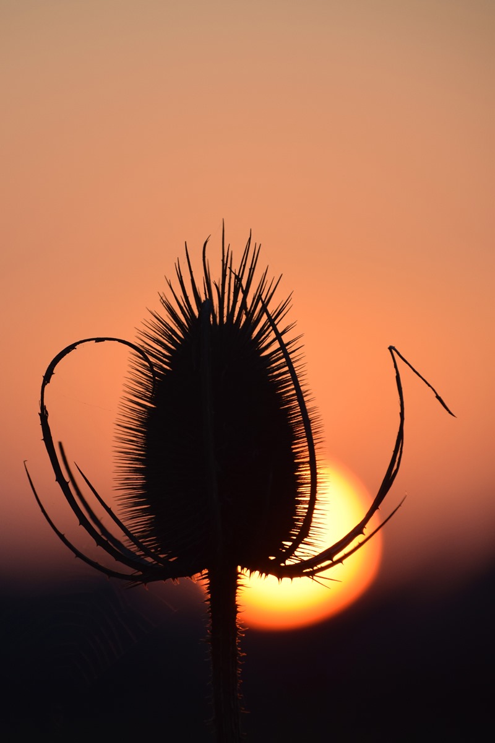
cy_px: 372
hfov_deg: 3.1
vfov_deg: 4.6
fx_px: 9281
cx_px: 248
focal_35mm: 450
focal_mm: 300
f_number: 6.3
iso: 400
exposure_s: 1/320
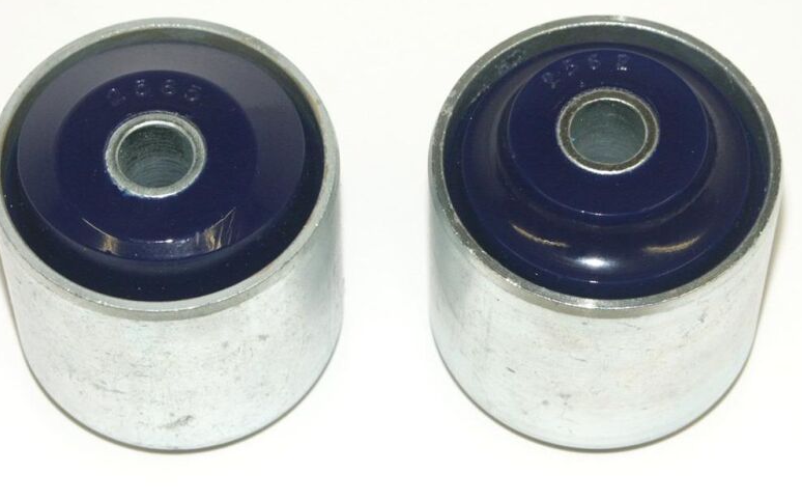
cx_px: 394
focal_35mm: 137
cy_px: 236
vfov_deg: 9.6
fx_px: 2993
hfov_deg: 15.3
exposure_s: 1/125
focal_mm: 29.71
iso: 200
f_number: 5.6
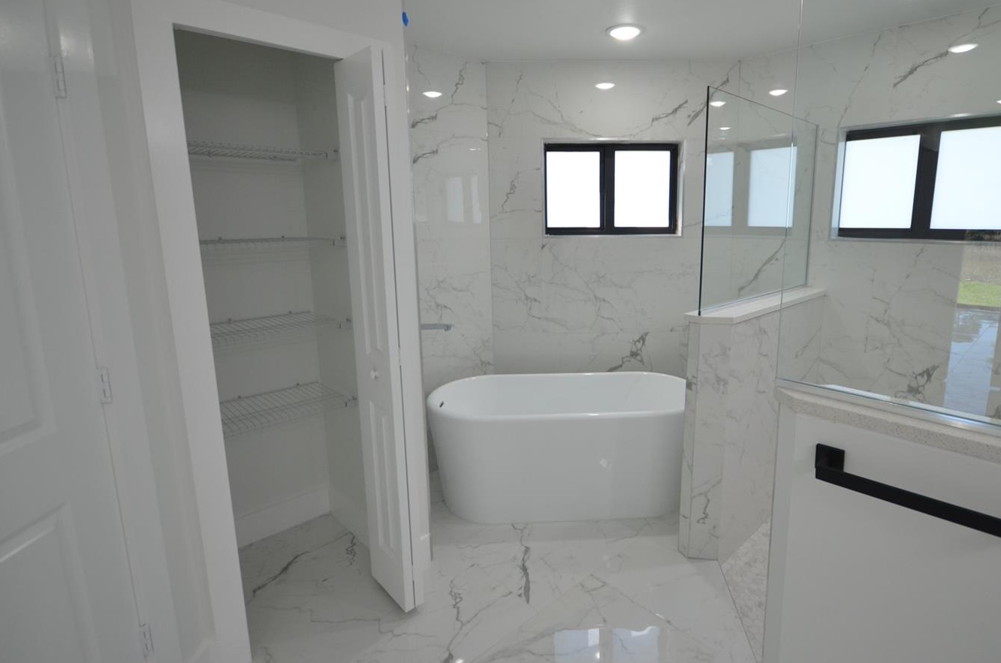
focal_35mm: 18
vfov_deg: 67.0
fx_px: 499
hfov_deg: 89.5
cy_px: 298
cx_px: 575
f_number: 5
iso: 400
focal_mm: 10
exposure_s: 1/100
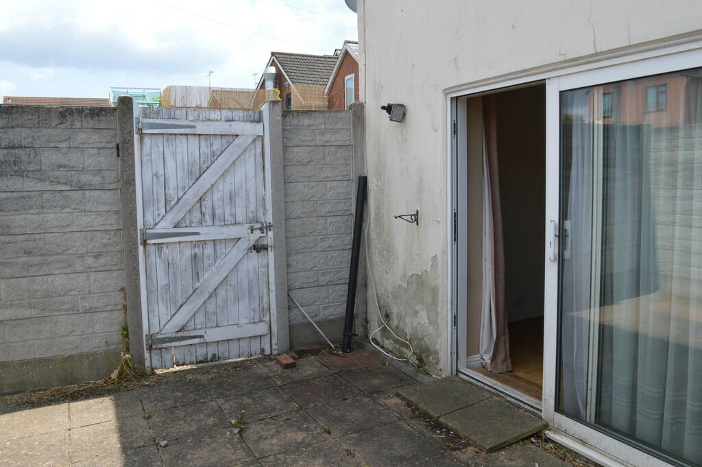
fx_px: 526
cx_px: 351
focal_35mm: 27
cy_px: 234
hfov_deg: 67.4
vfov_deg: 47.9
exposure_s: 1/500
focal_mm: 18
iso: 800
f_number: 11
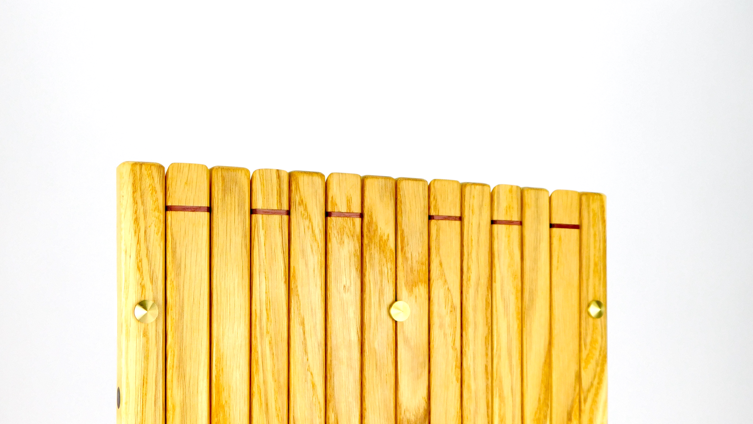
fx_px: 879
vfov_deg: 26.9
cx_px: 377
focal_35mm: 44
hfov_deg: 46.4
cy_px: 282
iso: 125
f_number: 3.6
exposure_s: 1/320
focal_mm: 7.1
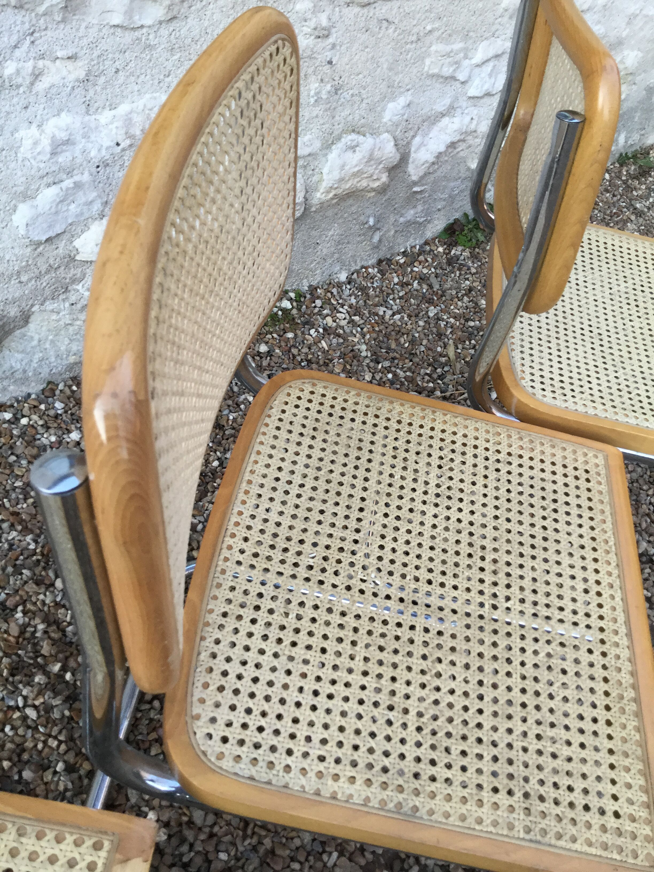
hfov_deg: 45.4
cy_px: 436
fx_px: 781
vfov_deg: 58.4
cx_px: 327
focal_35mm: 31
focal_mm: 3.3
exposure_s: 1/33
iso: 32
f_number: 2.4
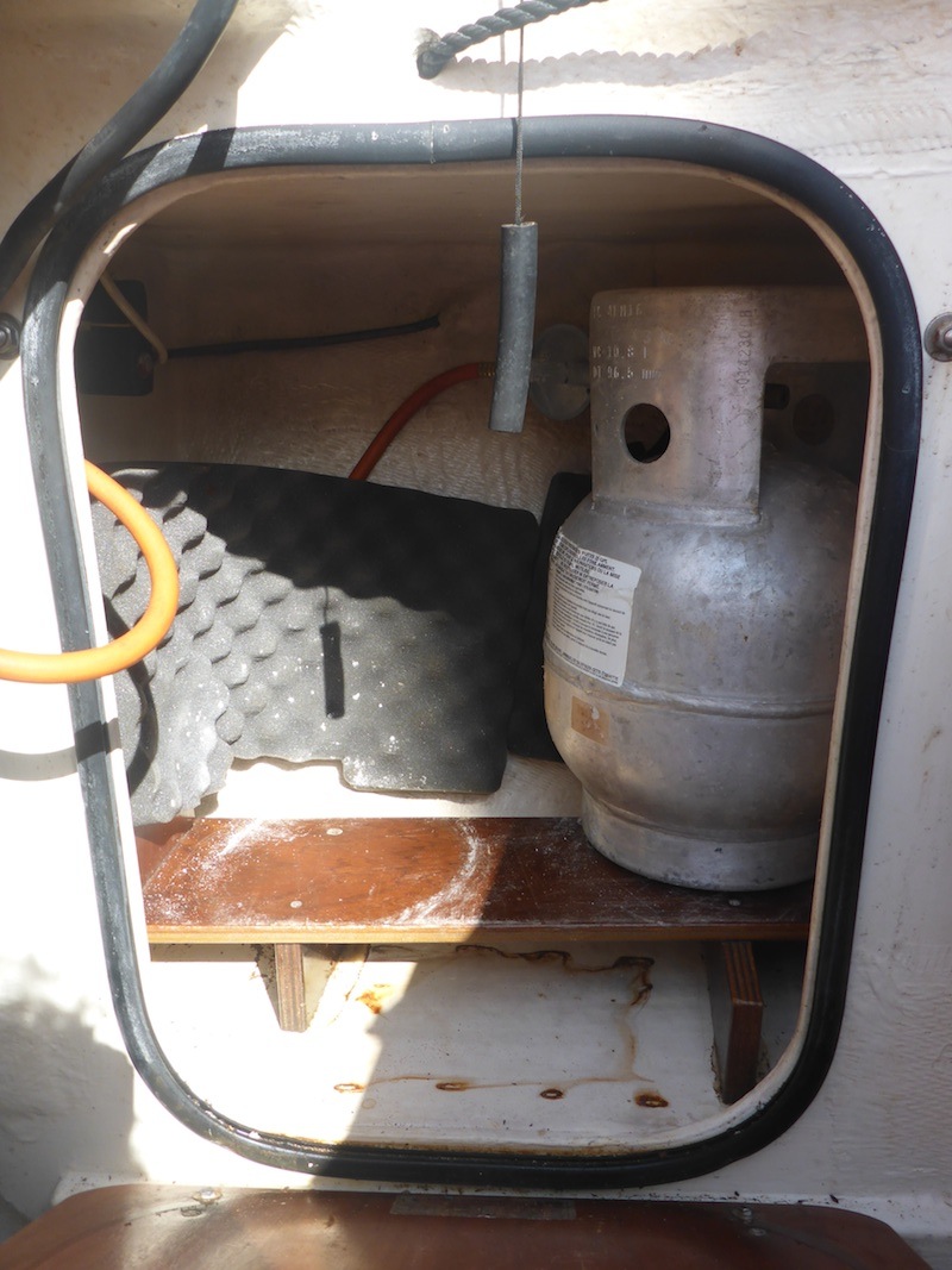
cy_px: 635
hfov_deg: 49.7
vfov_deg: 63.4
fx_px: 1027
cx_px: 476
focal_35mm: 28
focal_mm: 4.9
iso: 100
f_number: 3.3
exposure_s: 1/250
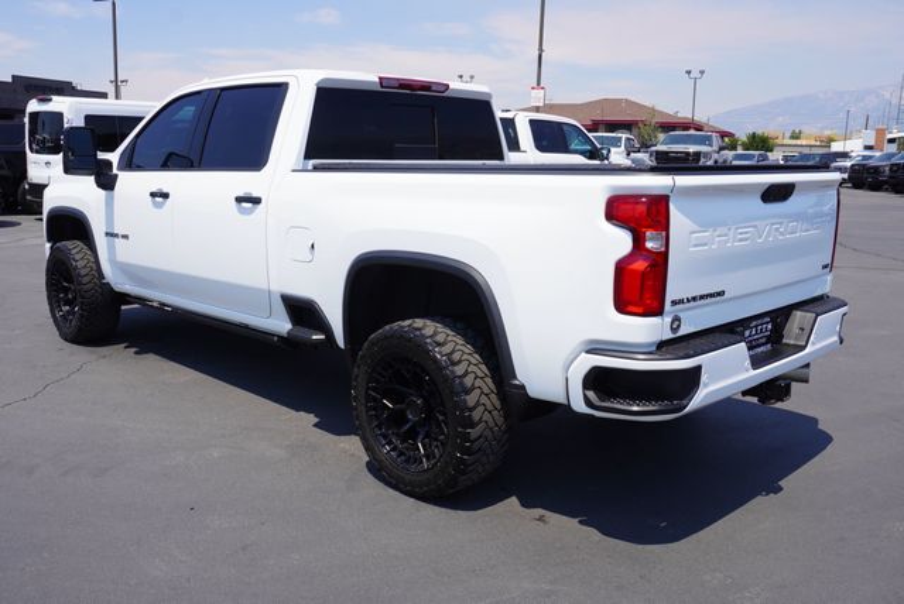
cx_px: 452
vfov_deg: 40.0
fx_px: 829
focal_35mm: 33
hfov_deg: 57.2
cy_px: 302
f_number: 10
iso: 100
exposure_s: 1/160
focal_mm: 22
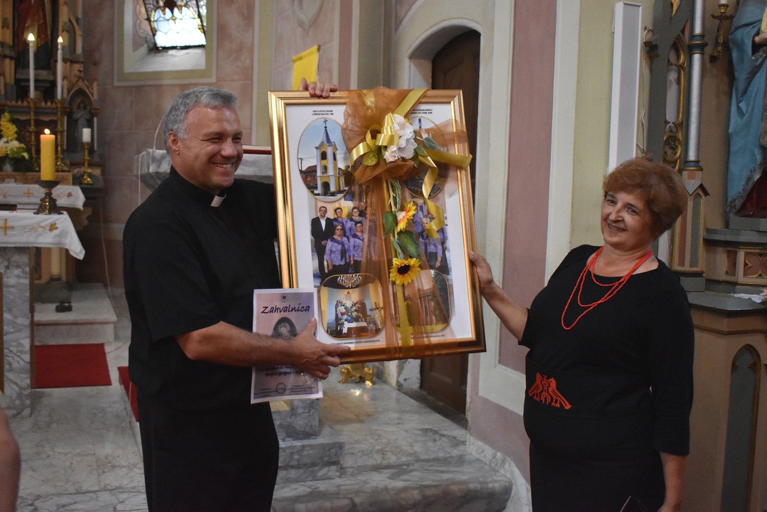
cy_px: 256
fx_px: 831
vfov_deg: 34.2
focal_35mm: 39
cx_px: 384
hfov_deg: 49.5
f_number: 4
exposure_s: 1/640
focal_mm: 26
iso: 5000
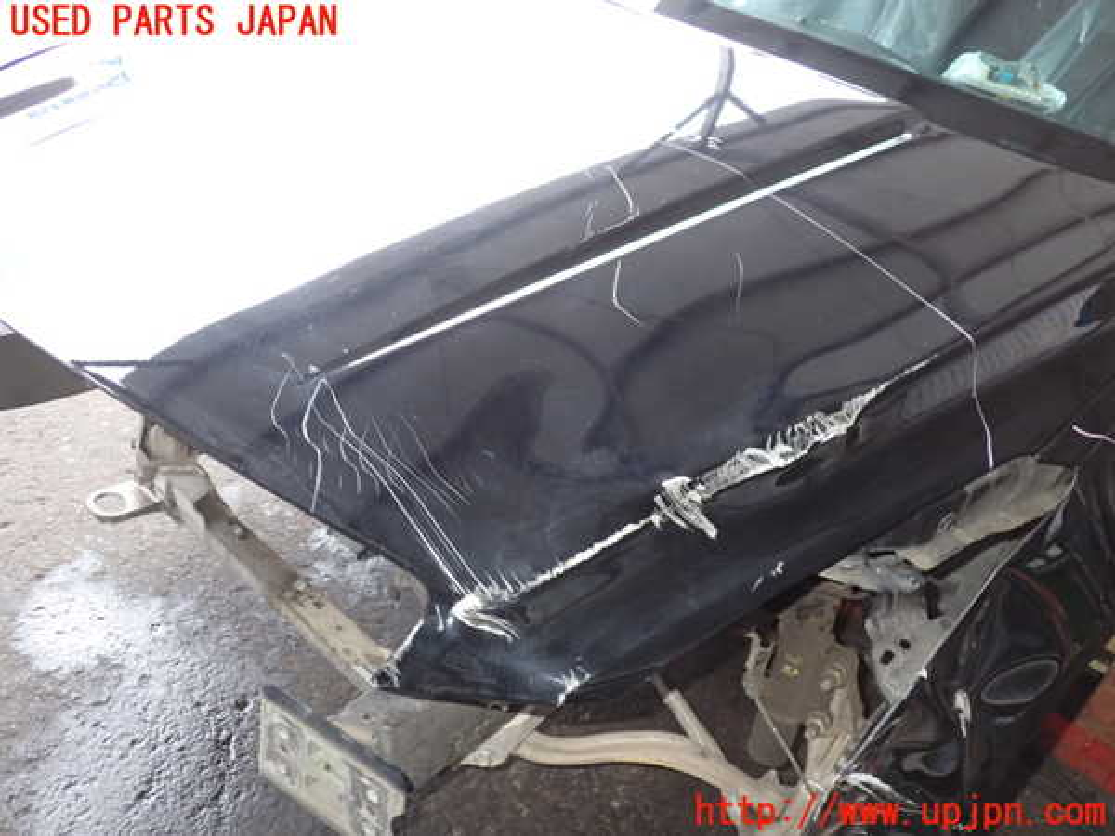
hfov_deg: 60.0
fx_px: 966
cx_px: 558
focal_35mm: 30
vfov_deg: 46.8
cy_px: 418
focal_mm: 5.4
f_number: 2.3
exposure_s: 1/30
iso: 200
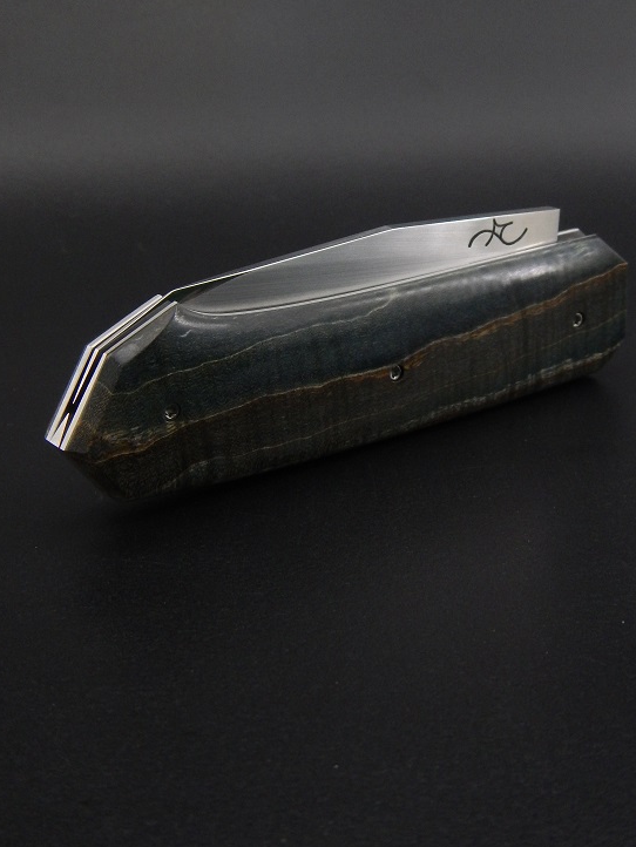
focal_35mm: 60
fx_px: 1469
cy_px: 325
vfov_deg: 32.0
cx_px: 338
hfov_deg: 24.4
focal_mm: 8.4
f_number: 4.1
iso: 400
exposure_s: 1/20
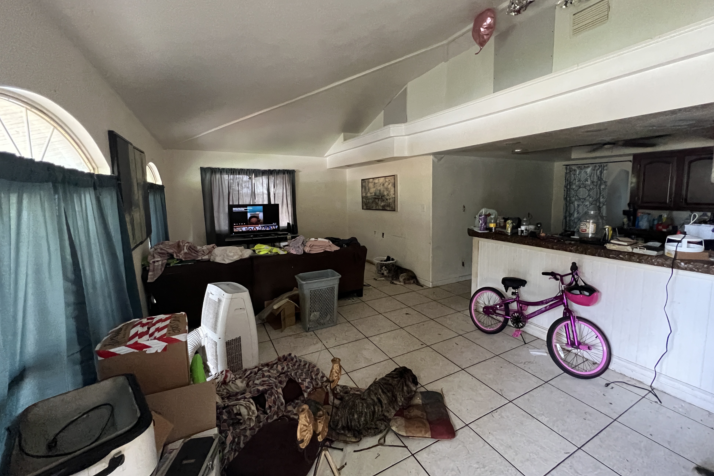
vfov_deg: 81.1
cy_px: 221
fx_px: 278
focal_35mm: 14
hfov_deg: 104.2
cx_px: 364
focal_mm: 1.57
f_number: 1.8
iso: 800
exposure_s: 1/60
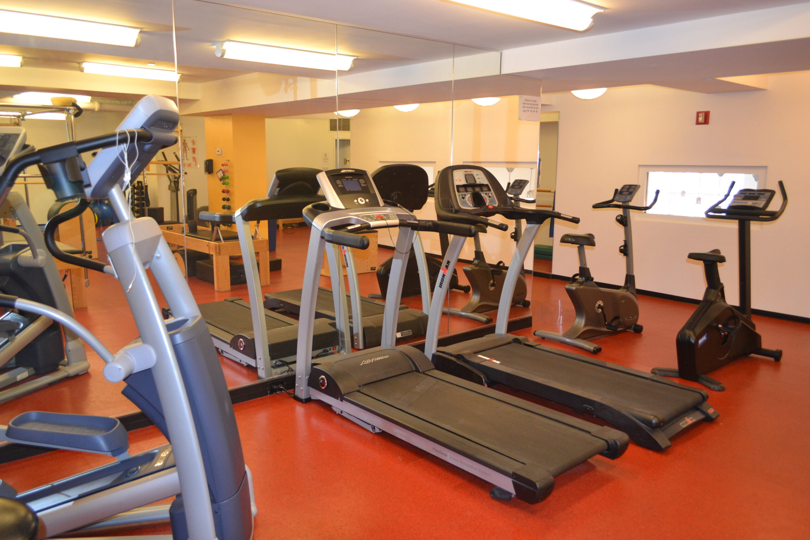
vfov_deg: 47.9
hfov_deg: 67.4
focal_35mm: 27
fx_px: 607
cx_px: 405
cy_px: 270
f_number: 3.5
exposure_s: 1/60
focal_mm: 18
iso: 900
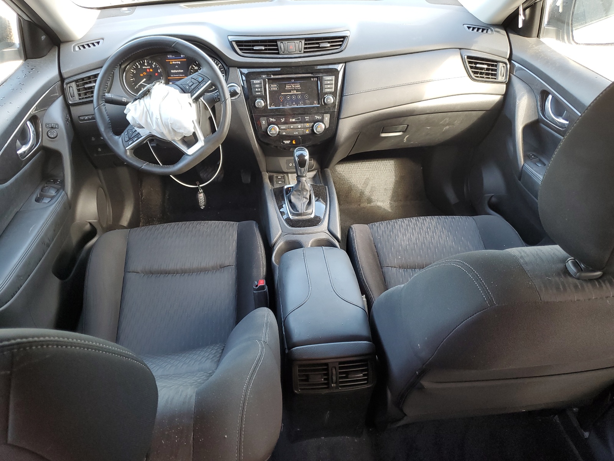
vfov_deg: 53.1
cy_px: 230
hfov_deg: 67.3
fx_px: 461
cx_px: 307
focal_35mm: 26
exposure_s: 1/60.2
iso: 63
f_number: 1.5
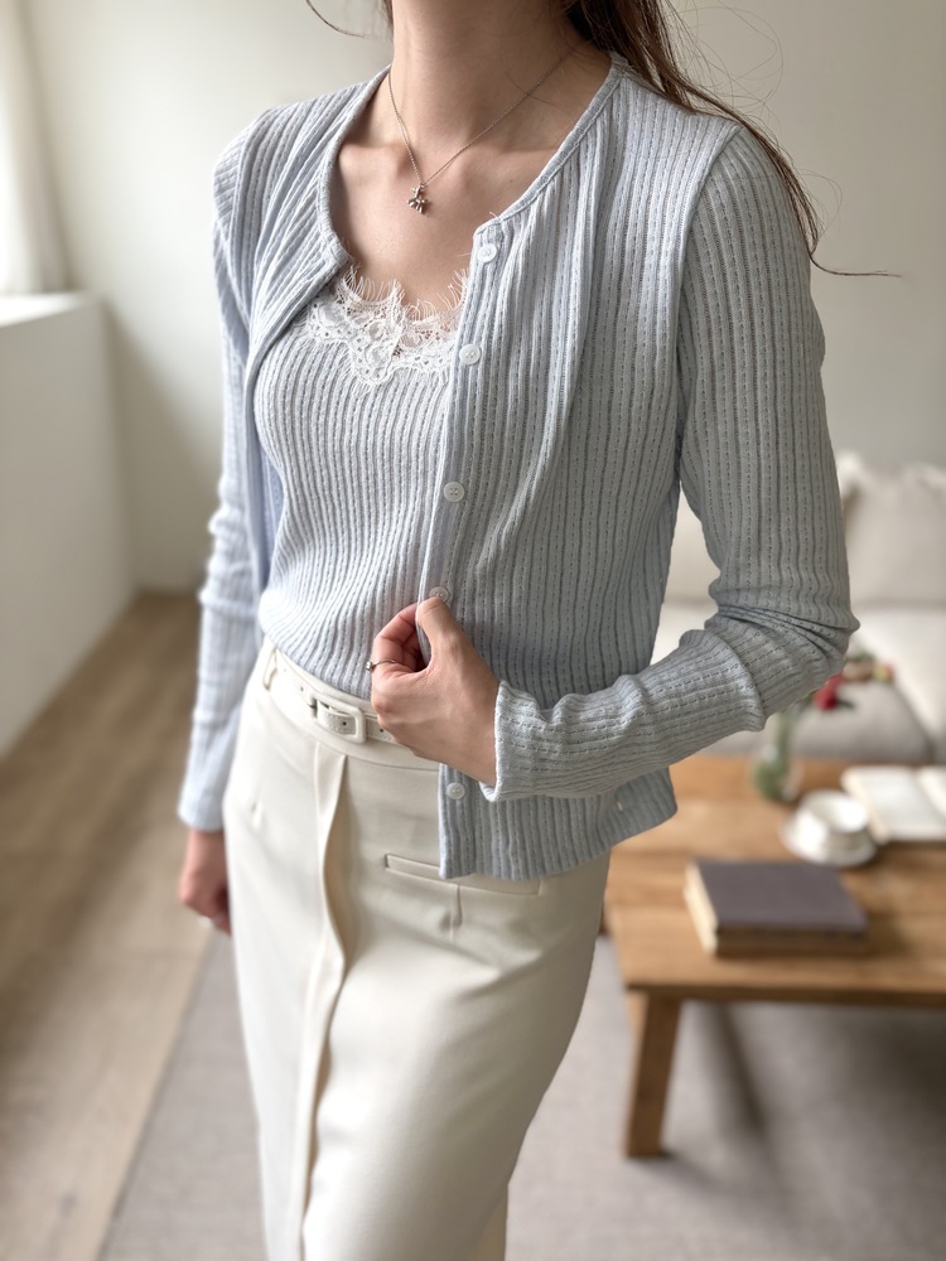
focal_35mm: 26
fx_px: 947
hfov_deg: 53.1
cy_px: 630
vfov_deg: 67.3
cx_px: 473
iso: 50
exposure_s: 1/120
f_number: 1.6
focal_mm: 5.96
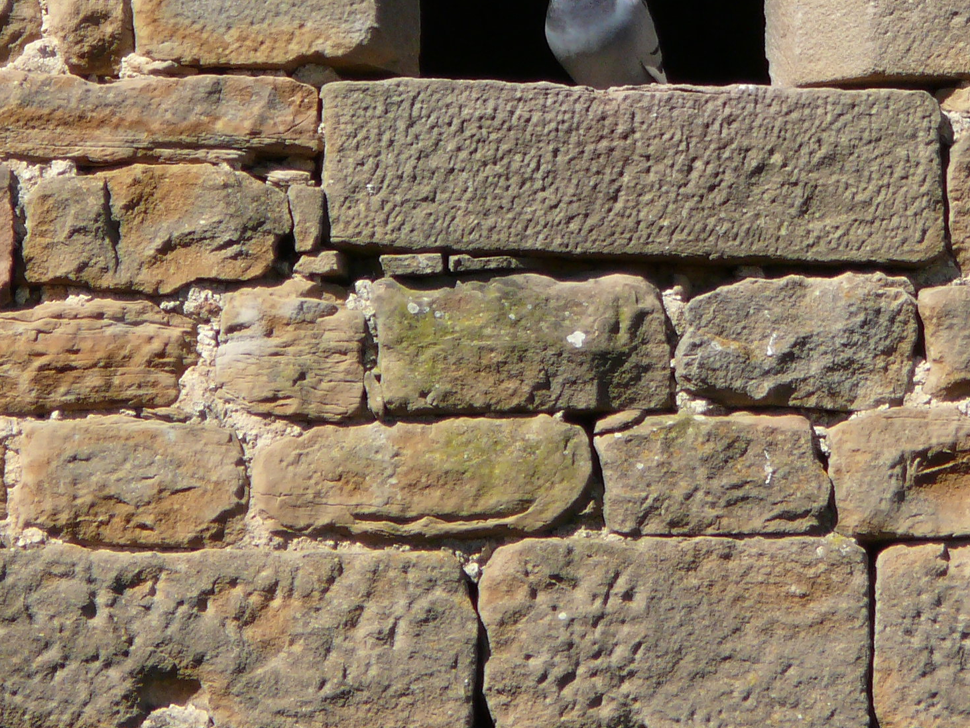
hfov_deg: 1.9
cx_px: 725
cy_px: -50
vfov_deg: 1.4
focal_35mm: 1047
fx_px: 29346
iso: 100
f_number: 4.5
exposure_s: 1/1000
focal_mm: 88.8
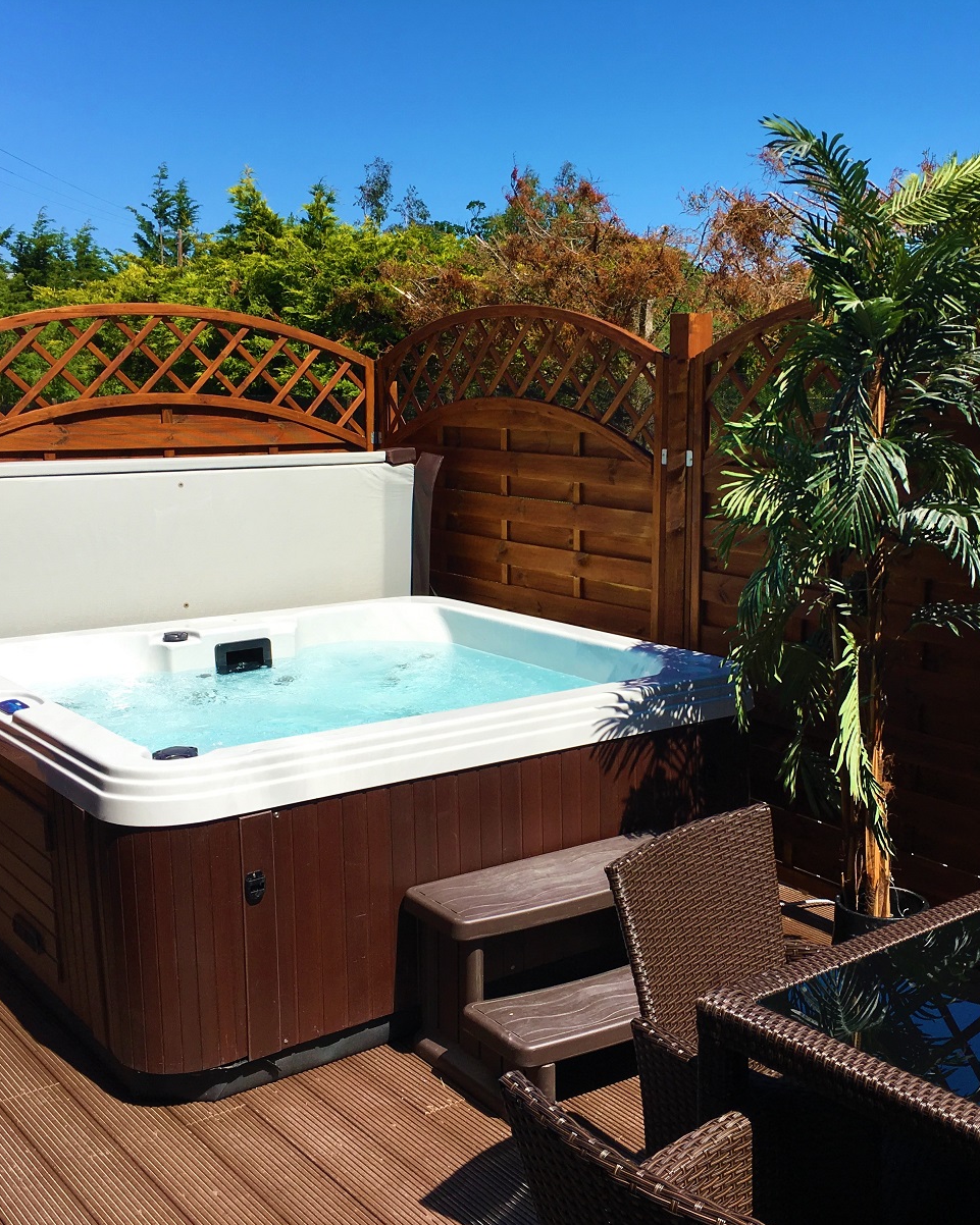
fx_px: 1378
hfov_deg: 38.9
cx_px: 603
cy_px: 612
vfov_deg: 47.9
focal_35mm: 38
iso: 25
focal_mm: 4.15
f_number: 2.2
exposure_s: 1/1637
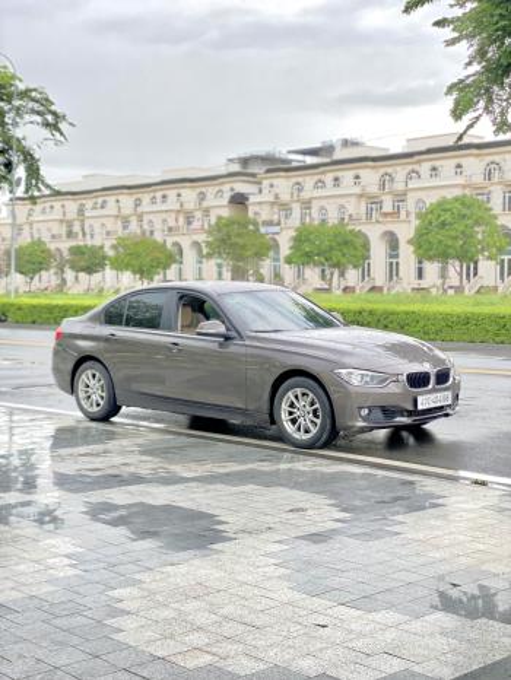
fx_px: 1023
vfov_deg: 36.8
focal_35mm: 52
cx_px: 256
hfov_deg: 28.1
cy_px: 340
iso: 40
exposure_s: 1/122
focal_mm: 6
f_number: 2
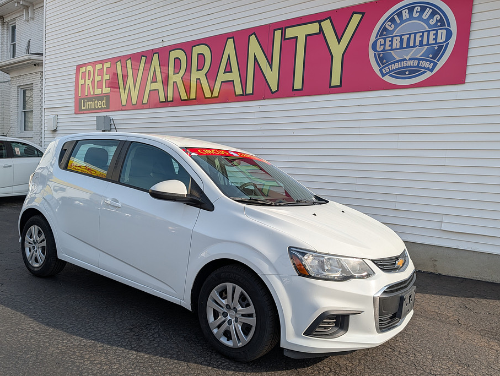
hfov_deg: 65.2
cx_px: 264
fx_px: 391
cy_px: 196
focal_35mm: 27
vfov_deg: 51.5
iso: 25
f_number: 1.68
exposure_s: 1/1645
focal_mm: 6.9
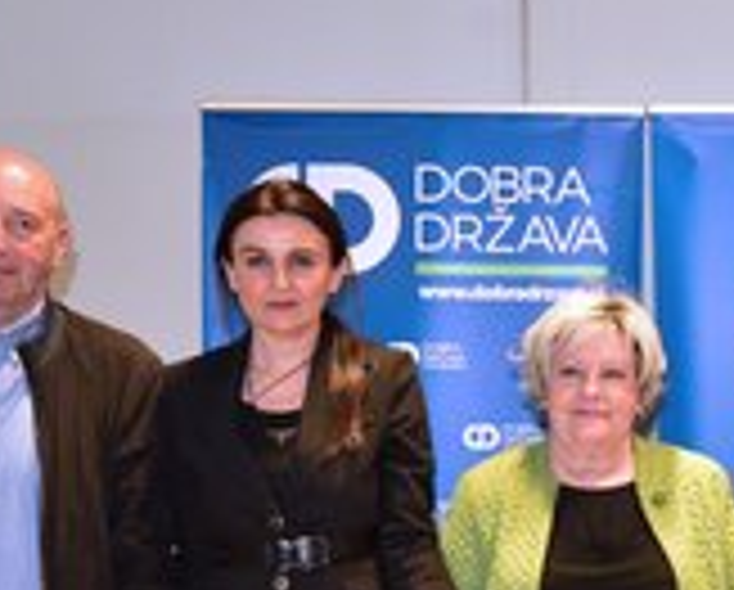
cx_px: 851
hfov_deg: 25.1
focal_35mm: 69
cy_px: 502
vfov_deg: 21.8
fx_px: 1502
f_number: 4
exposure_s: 1/160
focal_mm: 24
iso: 5000
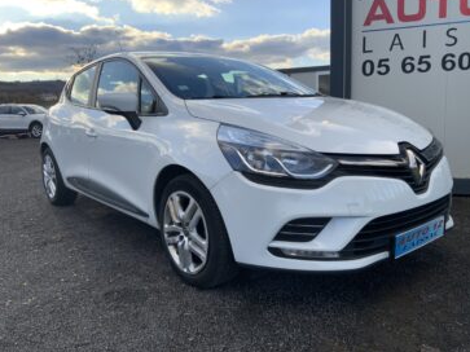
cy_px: 174
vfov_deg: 46.8
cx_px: 234
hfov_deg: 60.0
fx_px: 407
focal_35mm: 30
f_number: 1.8
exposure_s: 1/719
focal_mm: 3
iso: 16
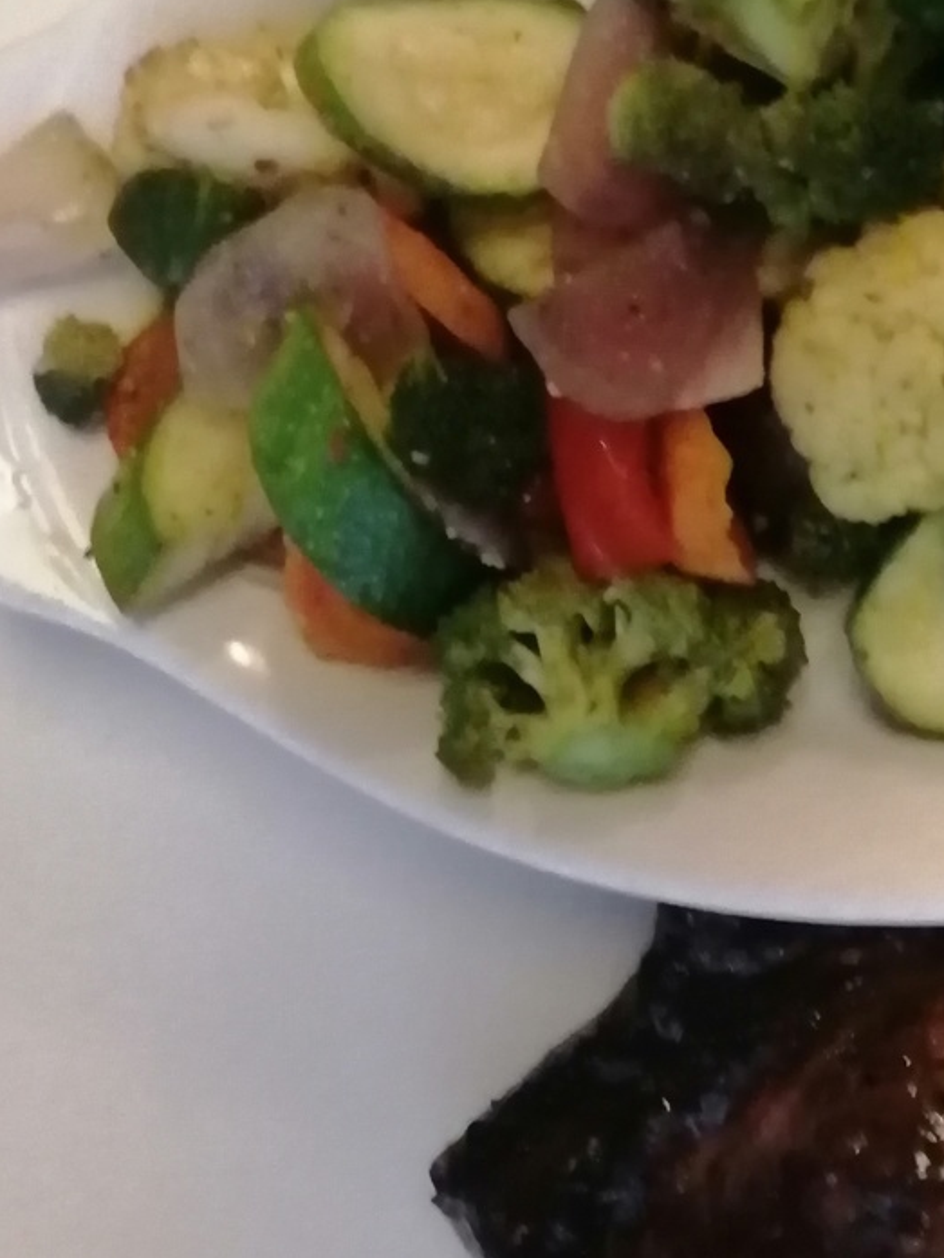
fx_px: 2254
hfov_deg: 22.8
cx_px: 935
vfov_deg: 31.2
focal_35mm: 62
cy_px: 671
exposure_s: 1/14.3
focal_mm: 3.62
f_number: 1.8
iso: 1000
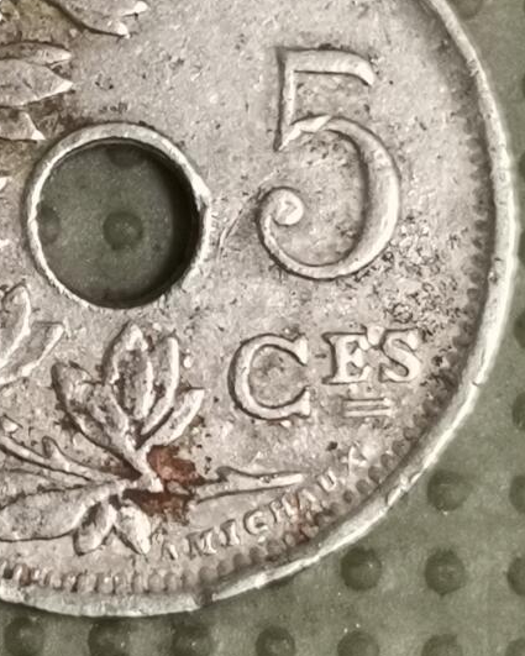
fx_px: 3340
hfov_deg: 9.0
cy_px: 233
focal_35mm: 172
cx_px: 46
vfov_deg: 11.2
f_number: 1.8
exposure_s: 1/25.7
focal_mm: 4.75
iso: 400
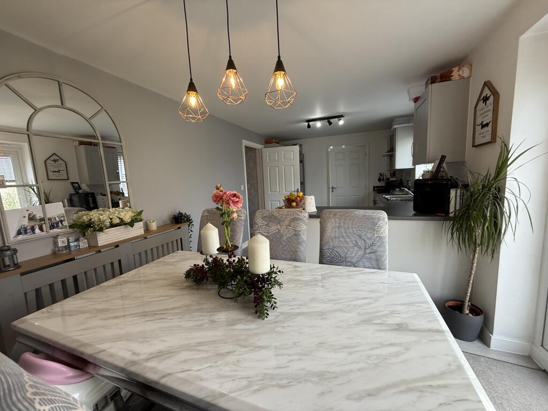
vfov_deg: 85.7
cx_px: 274
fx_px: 222
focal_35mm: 14
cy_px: 206
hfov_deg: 102.1
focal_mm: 2.22
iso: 100
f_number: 2.2
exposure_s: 1/100
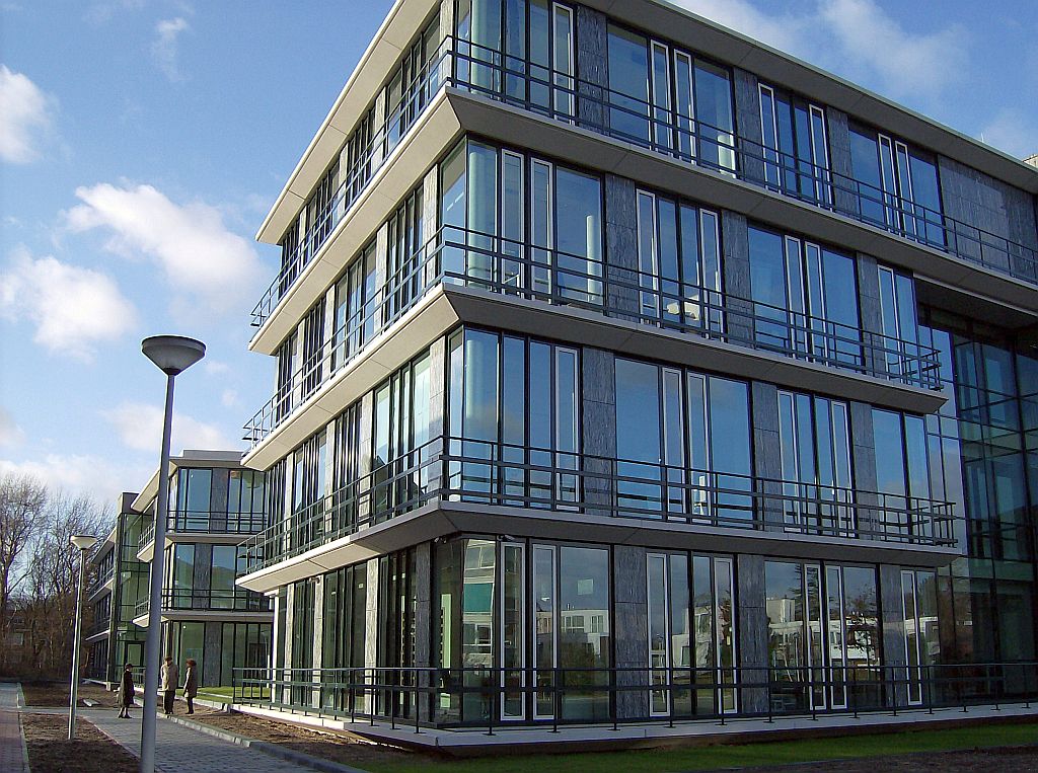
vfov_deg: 39.5
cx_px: 519
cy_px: 386
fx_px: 1077
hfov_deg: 51.5
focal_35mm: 36
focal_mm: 6
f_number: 4.7
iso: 100
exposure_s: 1/352
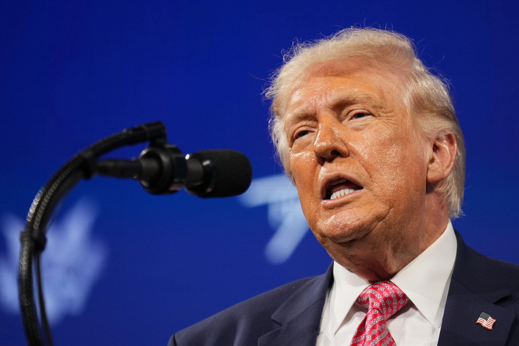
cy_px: 173
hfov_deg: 7.7
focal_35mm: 267
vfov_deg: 5.1
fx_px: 3849
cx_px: 260
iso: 1250
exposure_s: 1/400
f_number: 2.8
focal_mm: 178
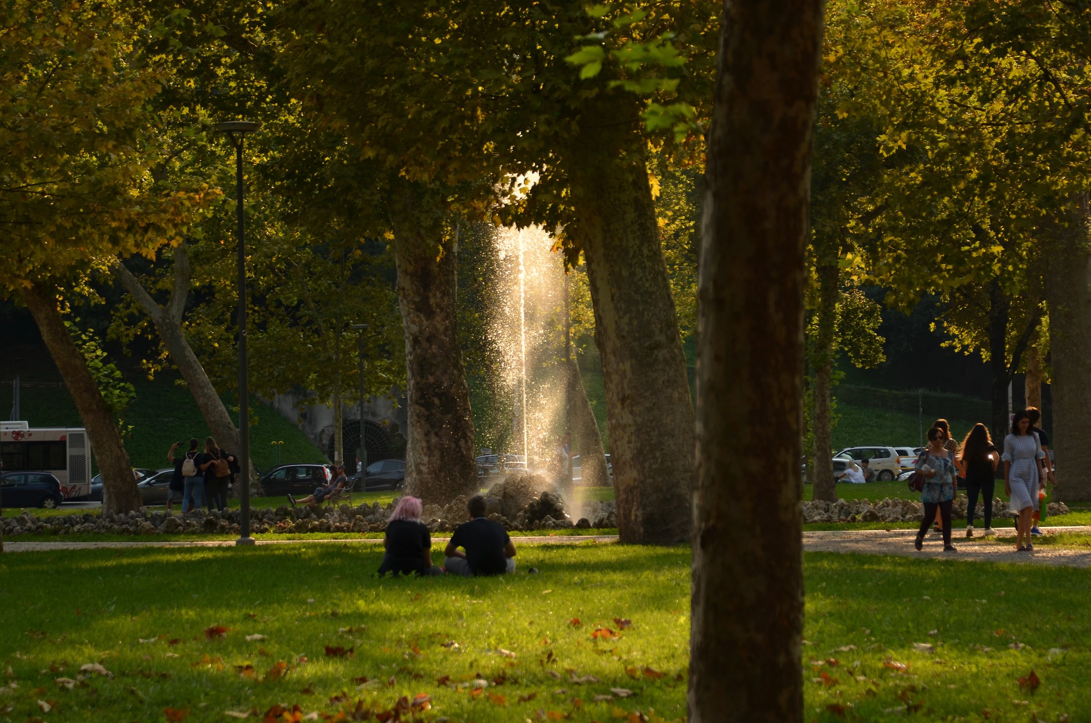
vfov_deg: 10.7
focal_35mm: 128
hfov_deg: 16.1
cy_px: 362
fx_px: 3856
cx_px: 546
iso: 160
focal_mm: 85
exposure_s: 1/640
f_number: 4.5
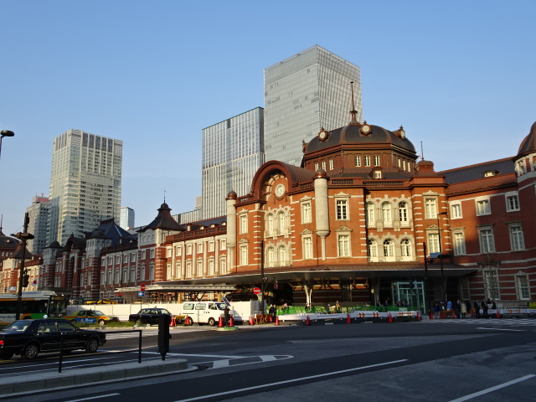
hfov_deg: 58.4
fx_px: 480
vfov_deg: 45.4
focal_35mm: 31
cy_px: 201
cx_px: 268
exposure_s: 1/500
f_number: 4
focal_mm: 5.26
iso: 80
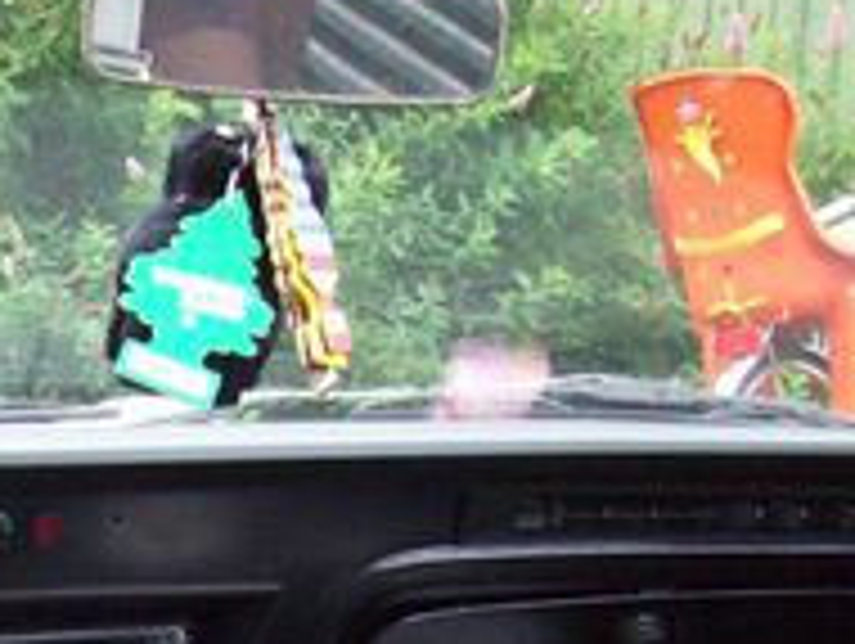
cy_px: 950
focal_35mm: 121
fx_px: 2992
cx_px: -225
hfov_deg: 15.5
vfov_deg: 11.8
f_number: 2.7
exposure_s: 1/8
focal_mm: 6
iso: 200
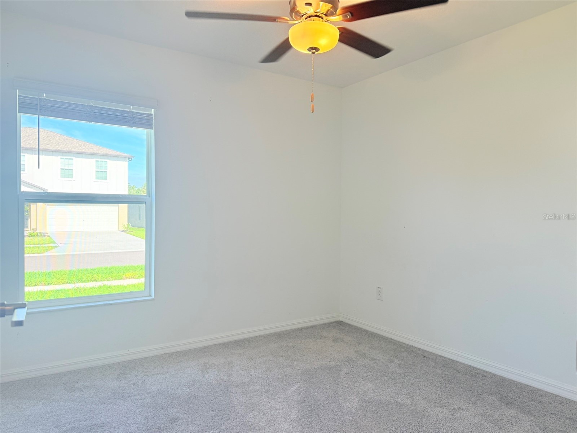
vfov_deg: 56.8
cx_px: 288
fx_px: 400
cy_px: 216
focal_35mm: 24
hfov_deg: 71.6
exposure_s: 1/256
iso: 100
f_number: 1.78
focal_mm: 6.76
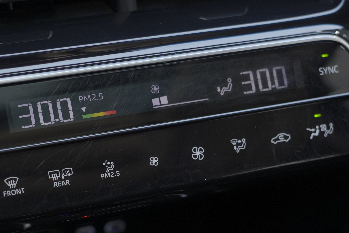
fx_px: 766
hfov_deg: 25.6
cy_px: 175
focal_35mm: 79
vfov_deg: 17.2
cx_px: 121
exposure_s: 1/125
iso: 2000
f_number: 4.5
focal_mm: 38
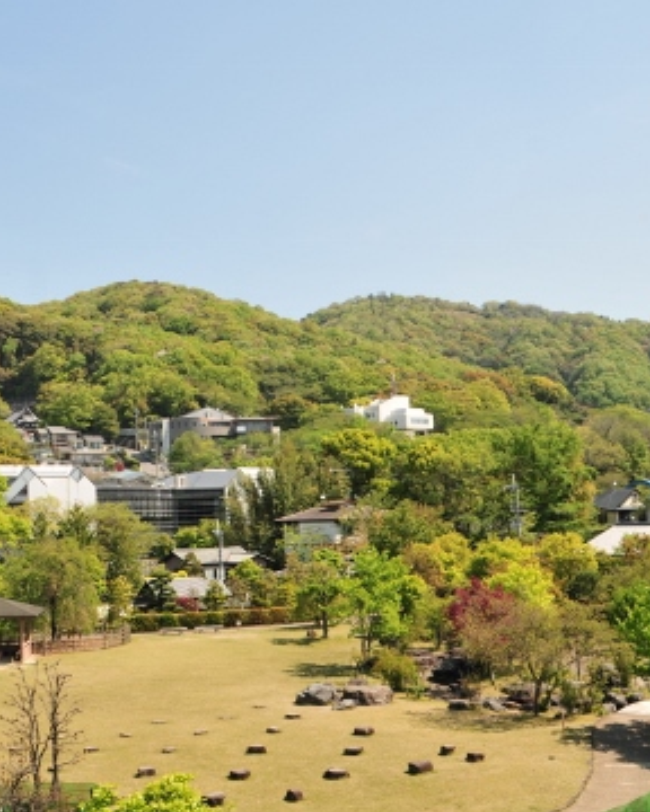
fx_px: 1082
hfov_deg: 33.1
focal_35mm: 45
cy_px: 369
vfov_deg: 41.1
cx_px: 205
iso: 200
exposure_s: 1/400
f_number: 10
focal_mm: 18
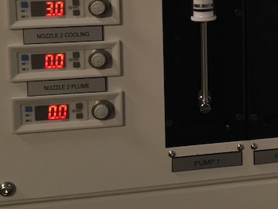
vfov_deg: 17.1
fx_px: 667
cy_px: -32
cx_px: 377
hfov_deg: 21.0
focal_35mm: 83
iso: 100
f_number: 2.2
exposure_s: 1/33
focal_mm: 4.15
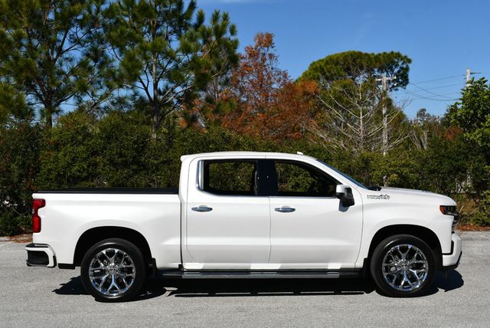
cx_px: 245
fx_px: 708
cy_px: 164
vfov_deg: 26.0
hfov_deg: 38.2
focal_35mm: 52
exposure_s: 1/400
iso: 100
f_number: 10
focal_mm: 26
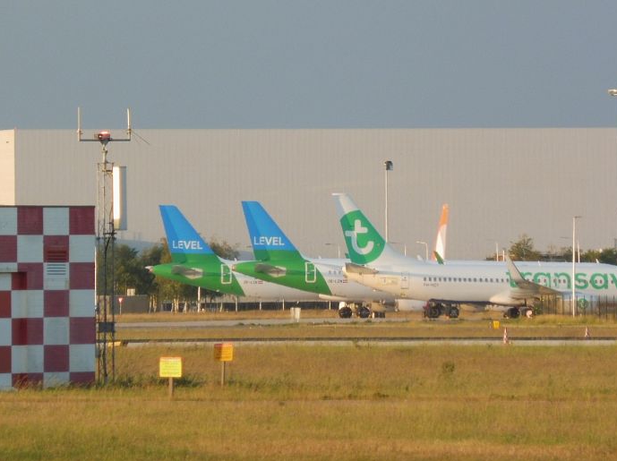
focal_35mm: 678
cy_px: 128
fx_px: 12070
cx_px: 343
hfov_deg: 2.9
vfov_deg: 2.2
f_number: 6.3
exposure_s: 1/125
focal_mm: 81.7
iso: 125
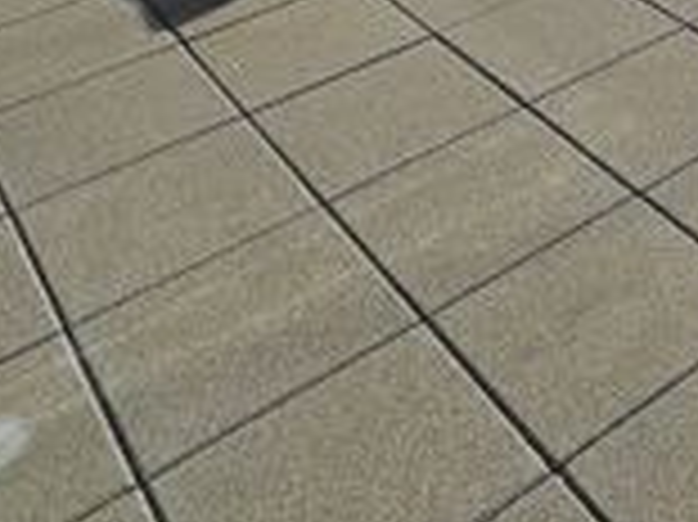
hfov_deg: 27.4
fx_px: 1189
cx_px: 903
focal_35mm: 59
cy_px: -626
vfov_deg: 16.2
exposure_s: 1/7518
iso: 50
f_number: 2.2
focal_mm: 2.2
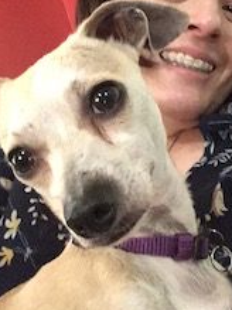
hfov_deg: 28.5
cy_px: 108
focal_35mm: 51
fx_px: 456
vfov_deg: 37.2
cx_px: 119
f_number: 2.4
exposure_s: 1/15
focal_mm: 2.15
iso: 1250
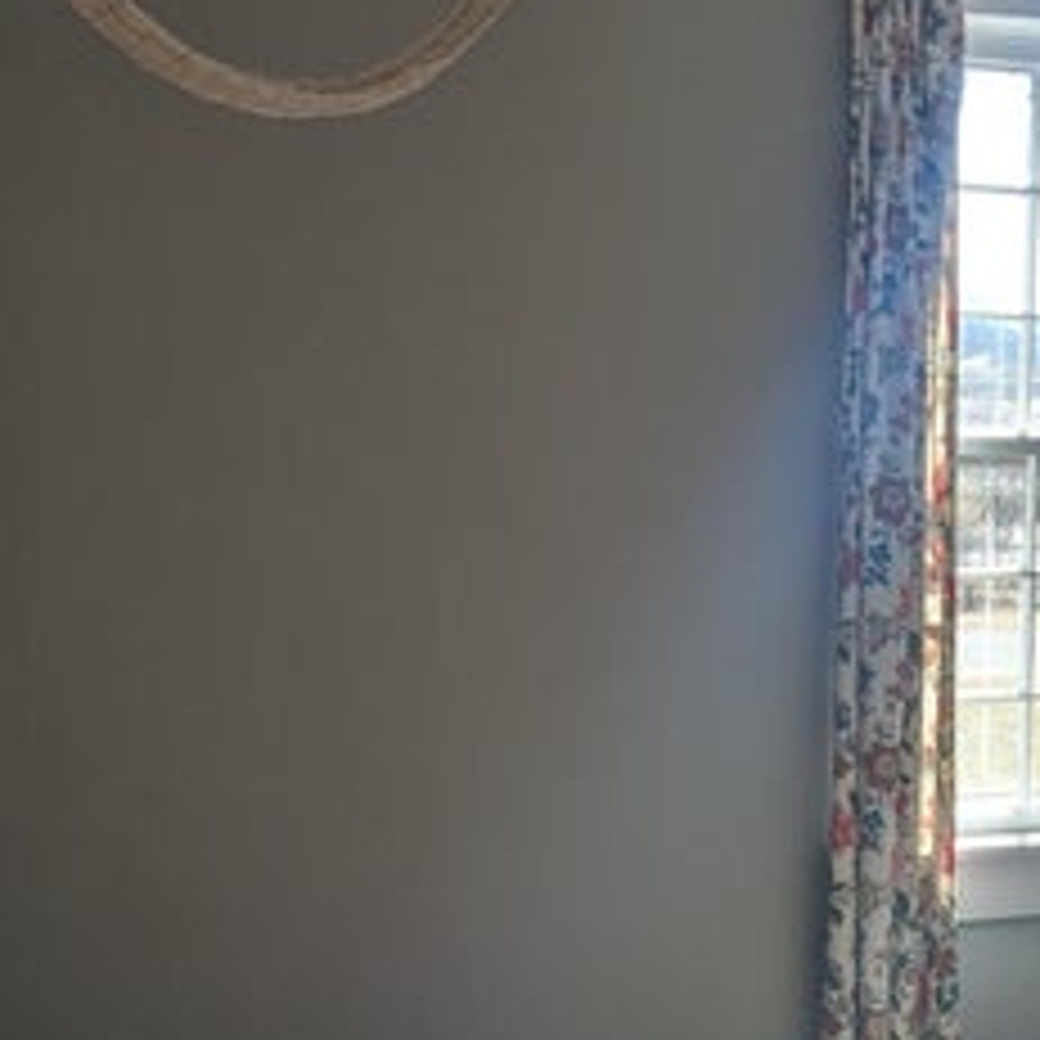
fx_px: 1768
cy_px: 527
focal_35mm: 52
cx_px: 833
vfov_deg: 32.8
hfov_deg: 31.9
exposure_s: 1/519
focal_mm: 2.35
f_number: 2.2
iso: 74
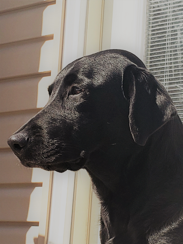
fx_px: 183
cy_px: 122
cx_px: 92
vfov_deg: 67.3
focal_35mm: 26
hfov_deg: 53.1
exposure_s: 1/1650
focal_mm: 4.3
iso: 50
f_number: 2.4
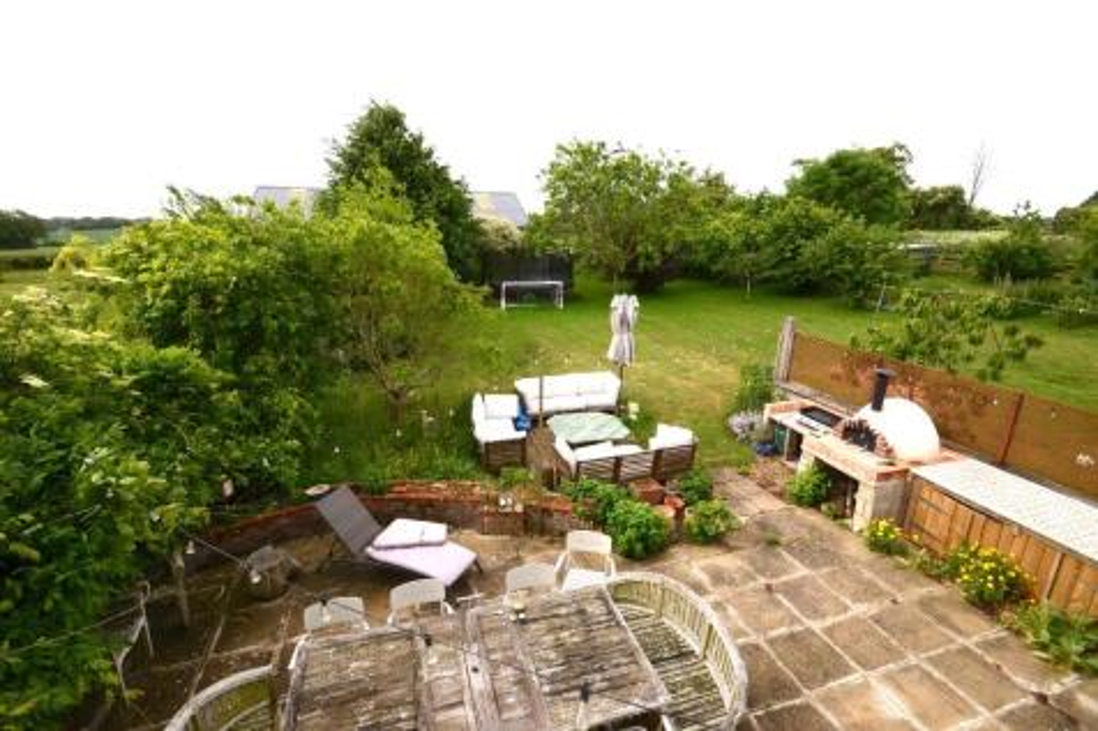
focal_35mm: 16
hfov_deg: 95.0
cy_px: 366
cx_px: 549
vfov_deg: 72.0
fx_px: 503
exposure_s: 1/250
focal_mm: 11
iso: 400
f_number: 14
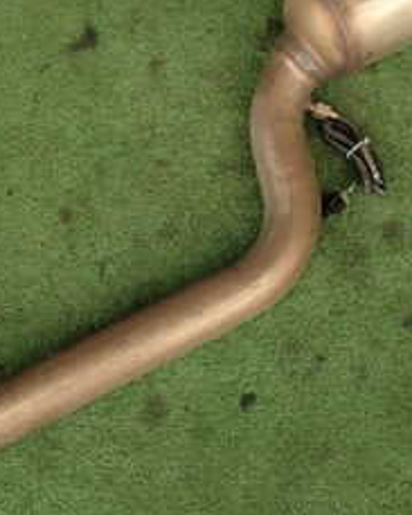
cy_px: 216
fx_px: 976
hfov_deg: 23.8
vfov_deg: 29.5
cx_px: 194
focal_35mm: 64
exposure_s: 1/160
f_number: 2.8
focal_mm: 4.5
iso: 100
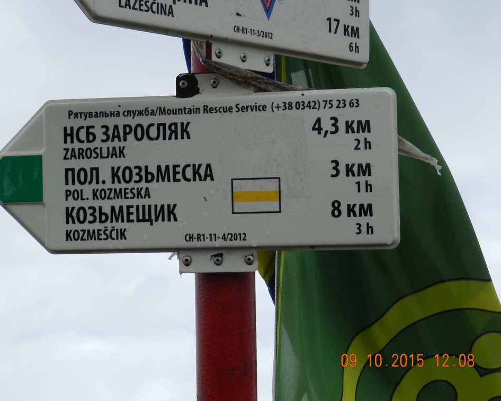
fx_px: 830
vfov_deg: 27.1
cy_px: 199
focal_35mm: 56
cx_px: 236
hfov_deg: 33.6
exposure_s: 1/1250
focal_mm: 9.4
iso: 160
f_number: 5
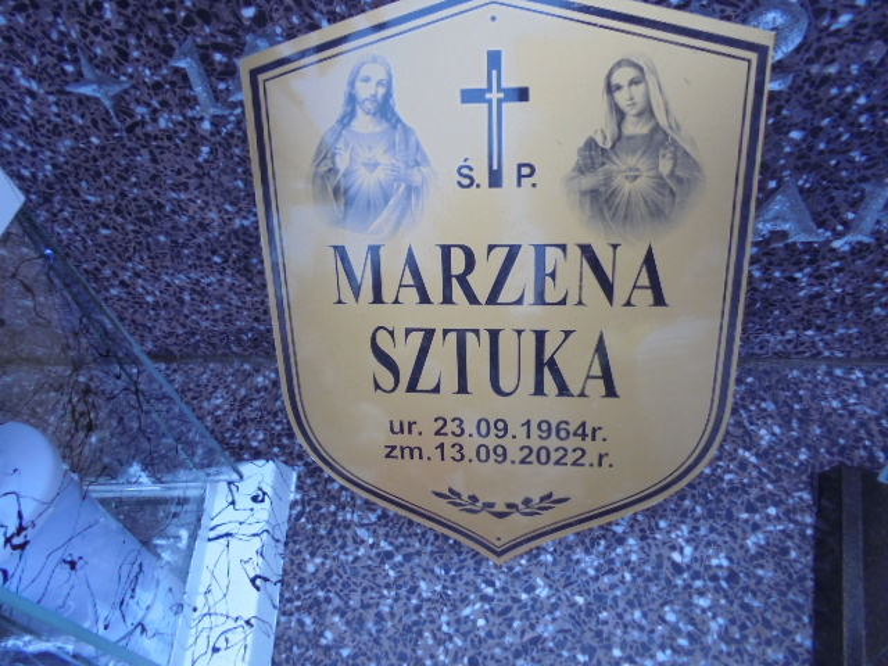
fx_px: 667
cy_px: 333
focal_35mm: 26
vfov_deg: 53.1
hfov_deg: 67.3
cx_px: 444
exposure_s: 1/40
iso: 100
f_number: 3.5
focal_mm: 4.6
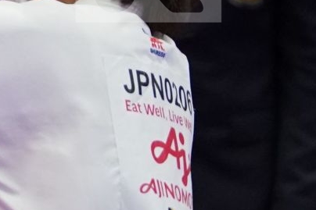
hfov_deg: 1.9
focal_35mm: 1101
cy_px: -48
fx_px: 9660
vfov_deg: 1.2
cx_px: -117
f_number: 2.8
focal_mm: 165
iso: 4000
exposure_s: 1/1000
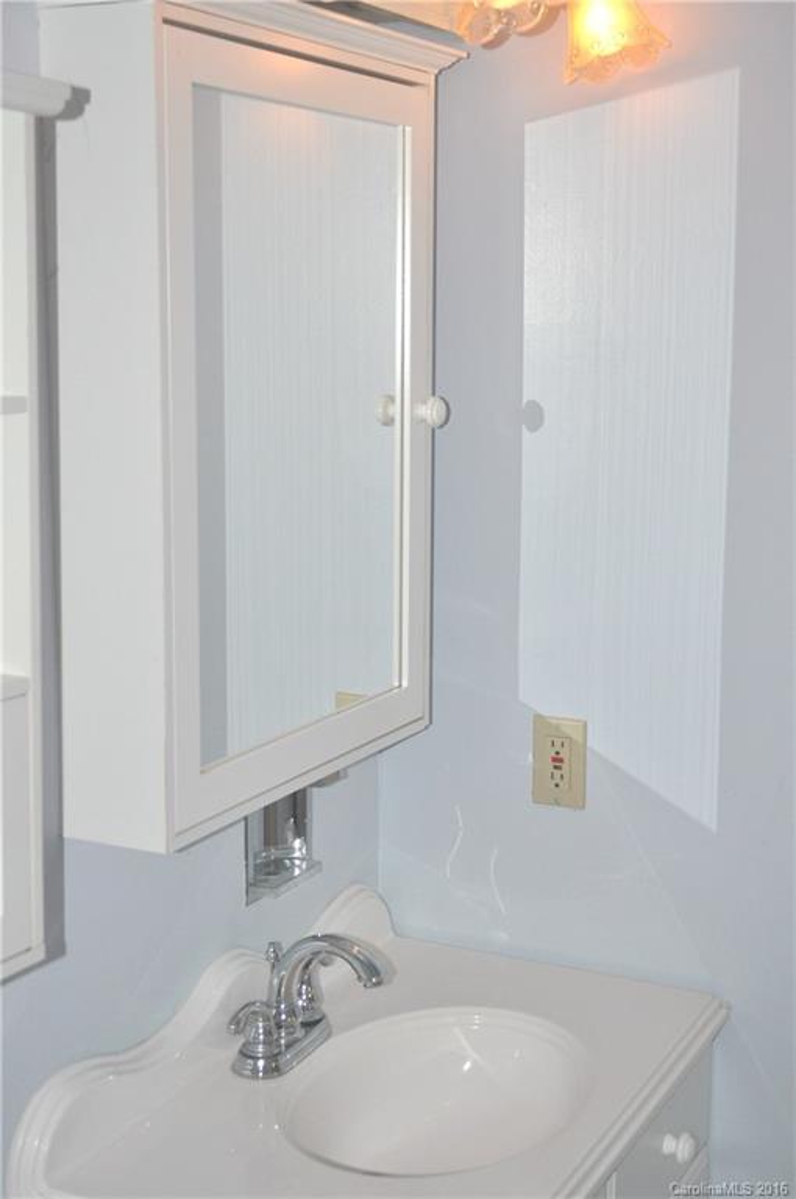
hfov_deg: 25.7
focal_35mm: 52
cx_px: 398
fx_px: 1746
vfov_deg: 37.9
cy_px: 600
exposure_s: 1/60
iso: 800
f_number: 5
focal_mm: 35
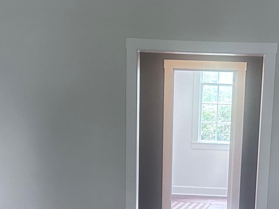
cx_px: 193
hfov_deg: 26.1
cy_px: 219
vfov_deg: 19.2
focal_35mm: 74
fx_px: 596
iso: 250
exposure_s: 1/60
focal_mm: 5.7
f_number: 1.5
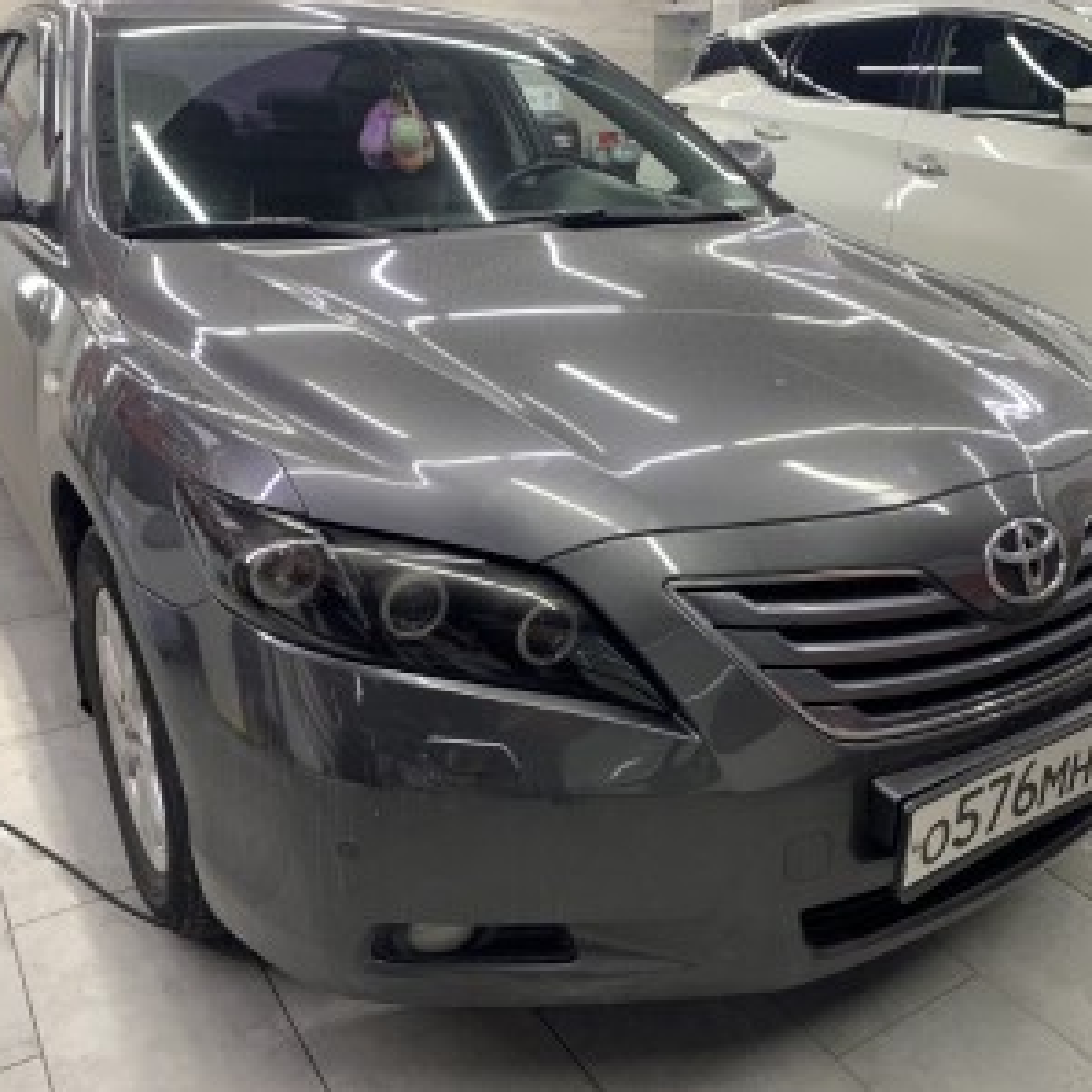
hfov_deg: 52.3
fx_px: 1106
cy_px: 544
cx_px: 629
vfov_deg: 52.5
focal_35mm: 31
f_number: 1.8
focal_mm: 4.25
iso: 80
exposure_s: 1/50
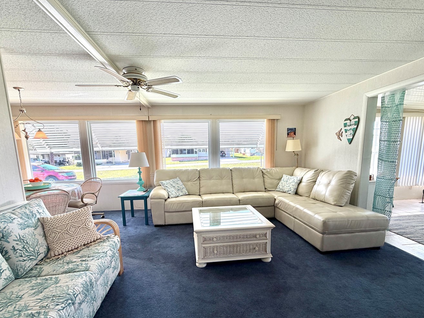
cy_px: 182
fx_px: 208
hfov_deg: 91.0
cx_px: 212
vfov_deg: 74.3
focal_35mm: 17
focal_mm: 2.22
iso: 80
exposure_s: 1/121
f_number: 2.2
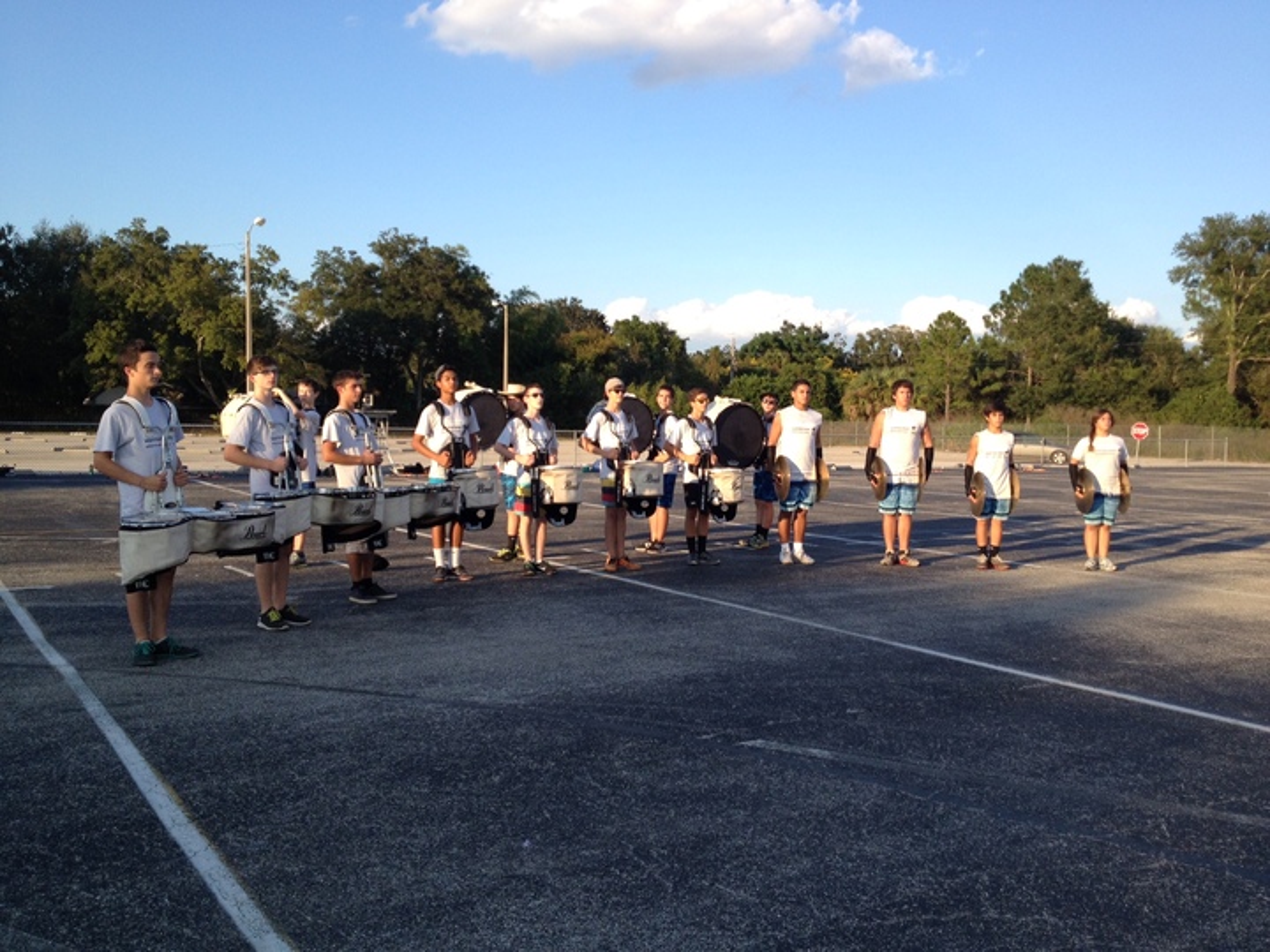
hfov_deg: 52.6
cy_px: 476
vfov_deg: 40.7
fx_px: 1284
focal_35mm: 35
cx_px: 635
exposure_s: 1/642
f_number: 2.4
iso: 50
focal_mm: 4.28
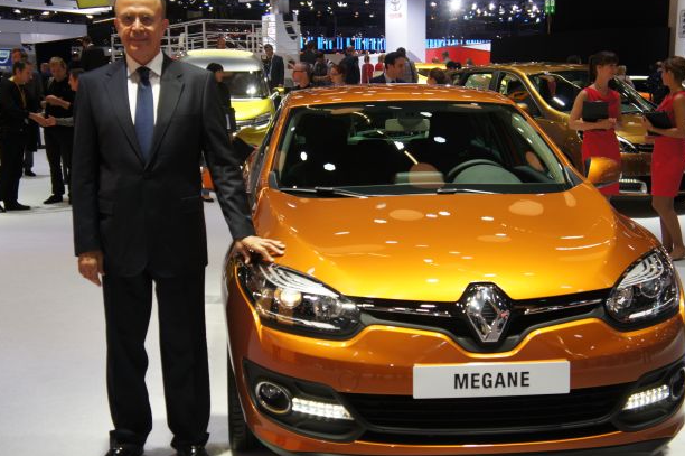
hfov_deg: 38.9
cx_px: 356
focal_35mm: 51
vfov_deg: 26.4
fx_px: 970
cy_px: 225
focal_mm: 32
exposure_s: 1/125
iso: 200
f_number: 4.5
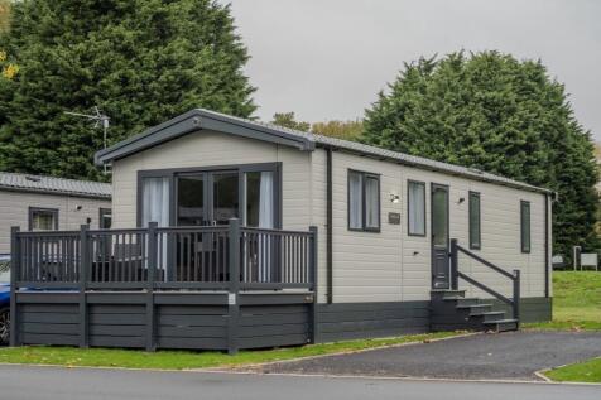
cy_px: 200
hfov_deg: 28.9
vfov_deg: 19.4
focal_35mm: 70
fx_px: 1168
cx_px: 300
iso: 2500
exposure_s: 1/200
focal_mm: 70
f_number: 14
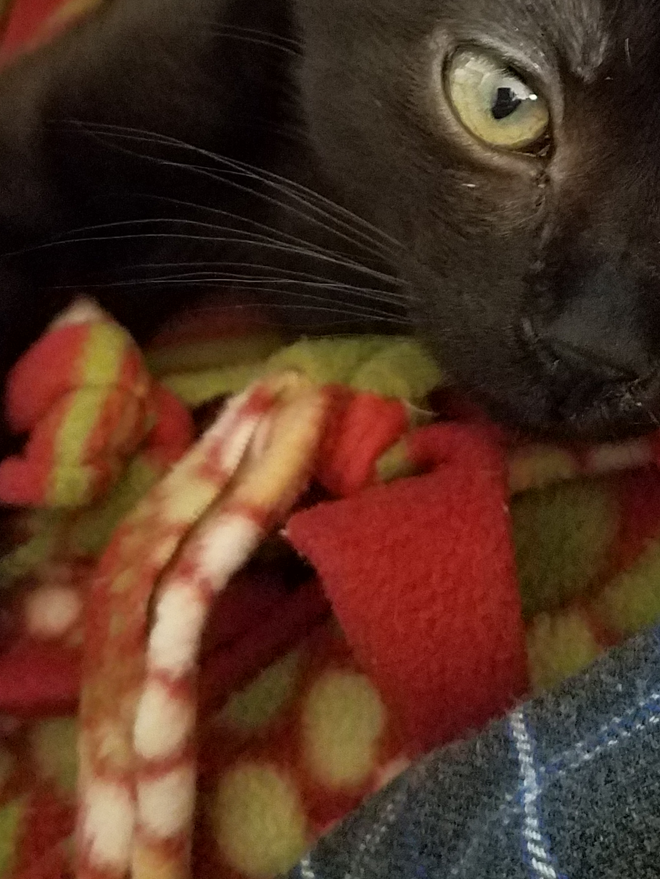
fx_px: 1500
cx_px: 379
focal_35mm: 59
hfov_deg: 24.8
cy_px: 100
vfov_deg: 31.3
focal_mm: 4.2
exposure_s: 1/10
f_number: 1.7
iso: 400
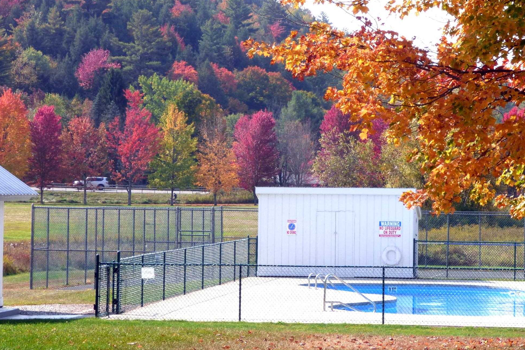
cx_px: 338
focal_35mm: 153
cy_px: 182
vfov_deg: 9.0
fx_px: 2231
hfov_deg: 13.4
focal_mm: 20.04
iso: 100
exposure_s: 1/320
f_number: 5
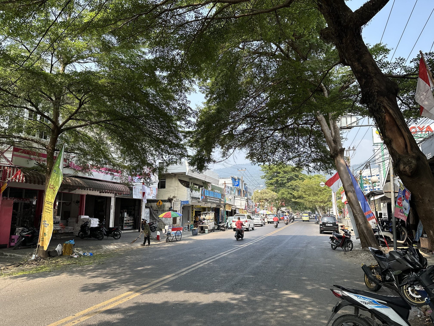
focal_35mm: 24
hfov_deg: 71.6
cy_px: 163
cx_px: 217
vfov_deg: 56.8
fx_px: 301
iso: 80
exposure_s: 1/999
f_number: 1.78
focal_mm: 6.86
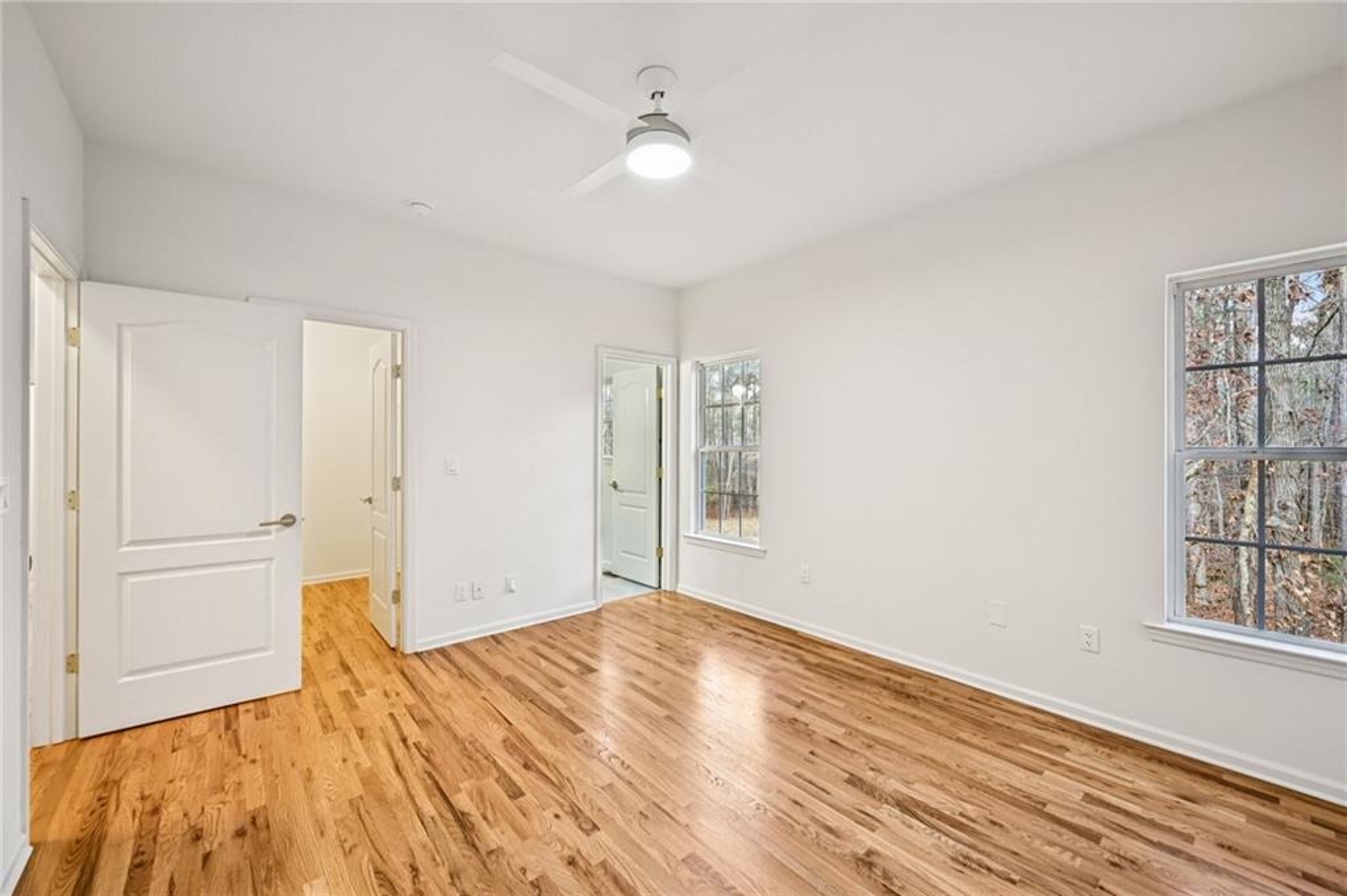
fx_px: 523
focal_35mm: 14
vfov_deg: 81.1
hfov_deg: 104.3
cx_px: 674
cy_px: 448
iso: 360
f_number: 8
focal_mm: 14
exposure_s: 1/15
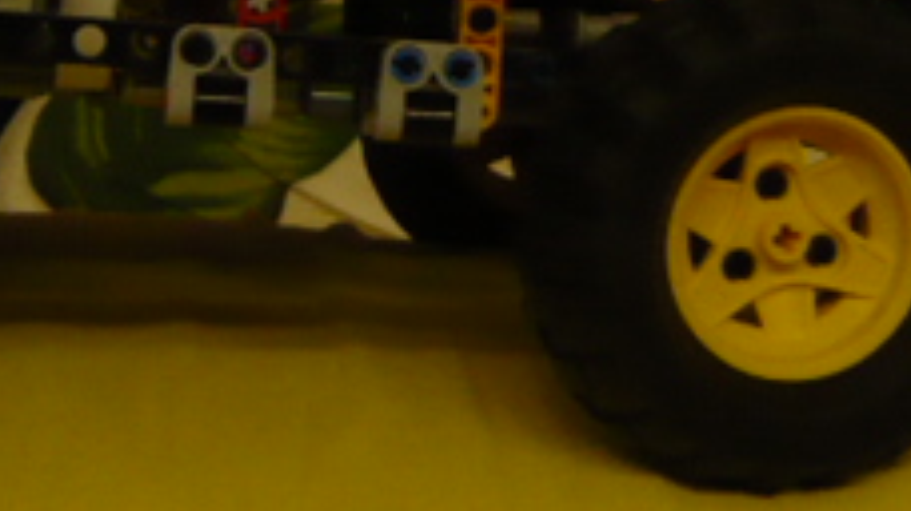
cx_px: 224
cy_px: -88
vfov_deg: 11.7
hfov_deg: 21.0
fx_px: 2439
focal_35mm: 101
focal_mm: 4.6
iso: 200
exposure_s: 1/25
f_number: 2.8
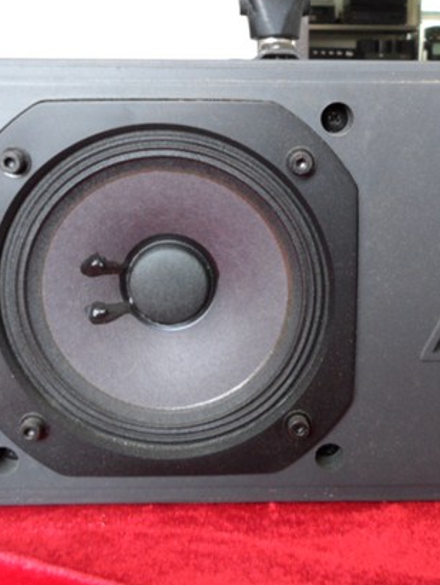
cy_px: 275
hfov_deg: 34.1
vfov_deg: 44.7
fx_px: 711
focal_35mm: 42
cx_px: 288
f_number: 3.5
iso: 200
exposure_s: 1/20
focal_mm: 4.9
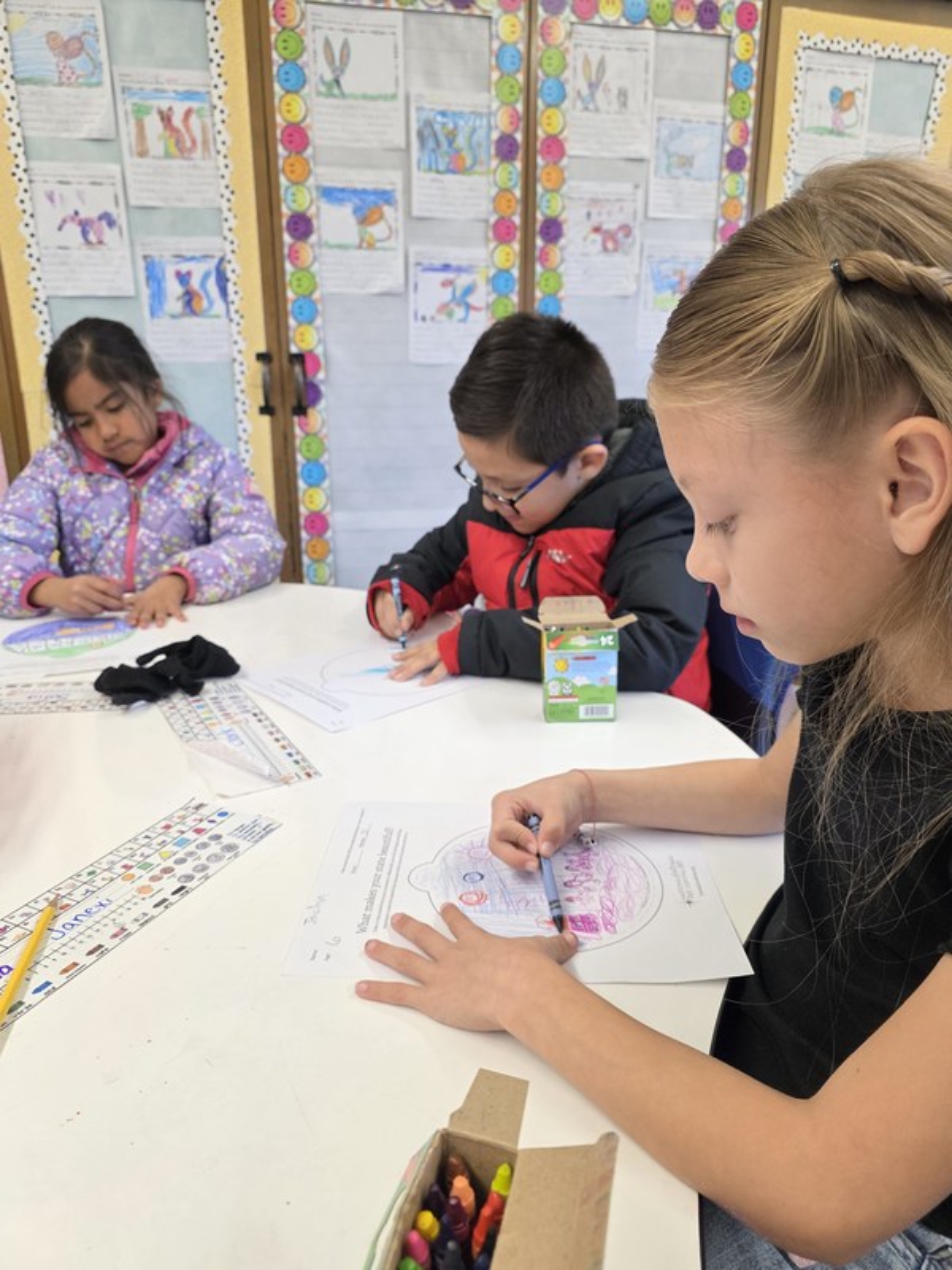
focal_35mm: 23
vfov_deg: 73.9
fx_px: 843
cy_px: 635
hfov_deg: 58.9
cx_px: 476
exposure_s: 1/120
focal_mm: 6.3
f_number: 1.7
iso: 250
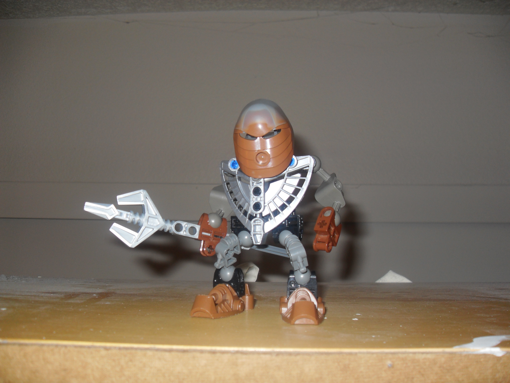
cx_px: 255
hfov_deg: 54.0
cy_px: 192
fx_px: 501
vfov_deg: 41.8
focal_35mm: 34
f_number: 2.8
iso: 100
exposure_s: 1/45
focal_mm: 6.3
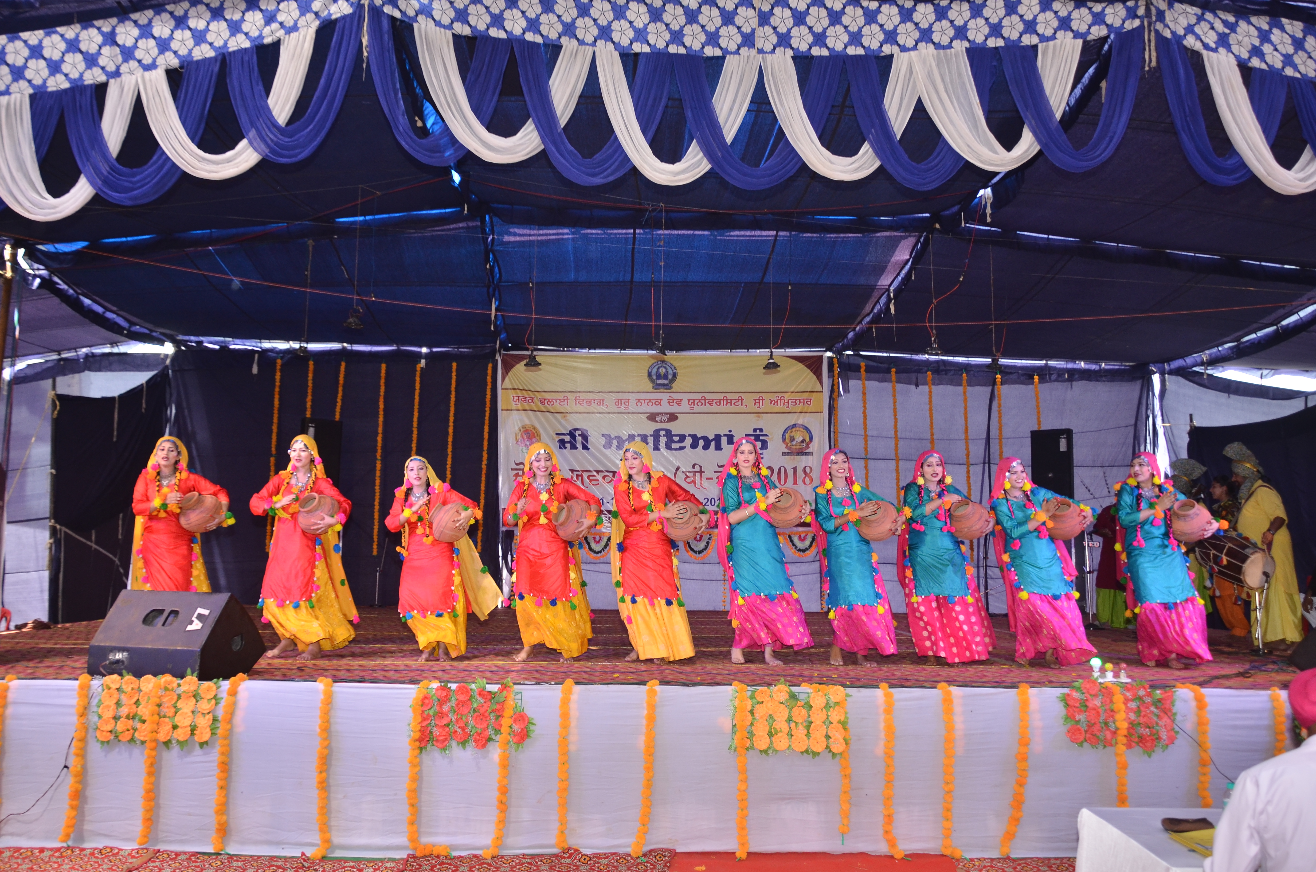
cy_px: 436
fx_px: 985
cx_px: 658
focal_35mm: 27
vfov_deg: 47.7
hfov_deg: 67.5
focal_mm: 18
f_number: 4
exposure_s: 1/250
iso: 400
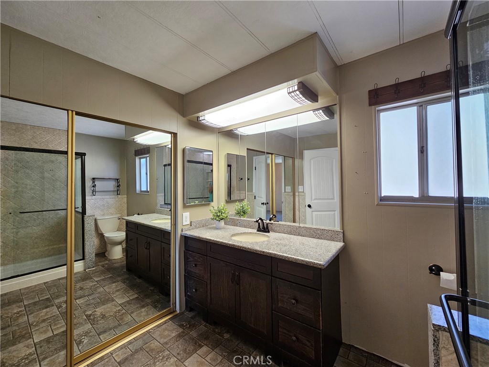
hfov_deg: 106.2
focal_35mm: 13
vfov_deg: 89.9
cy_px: 184
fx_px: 184
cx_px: 244
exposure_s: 1/60
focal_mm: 2.2
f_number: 2.2
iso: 125
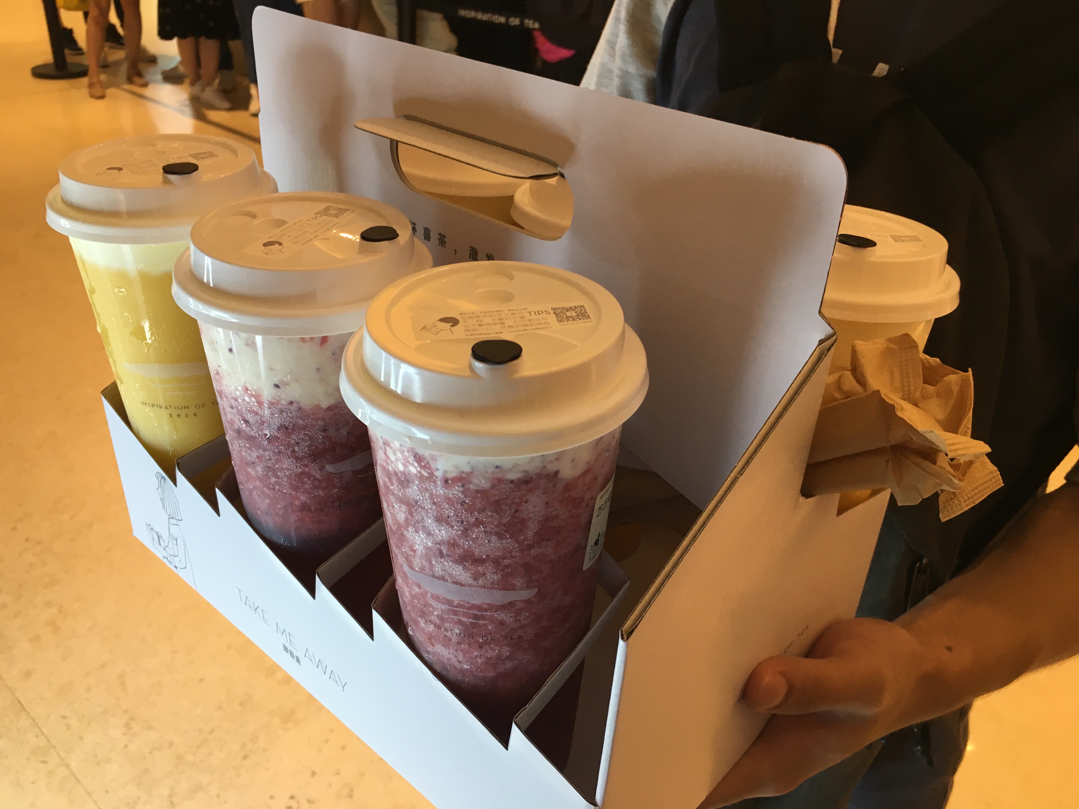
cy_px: 404
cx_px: 540
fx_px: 904
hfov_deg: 61.7
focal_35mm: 29
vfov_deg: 48.2
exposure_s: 1/33
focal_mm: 4.15
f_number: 2.2
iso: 40
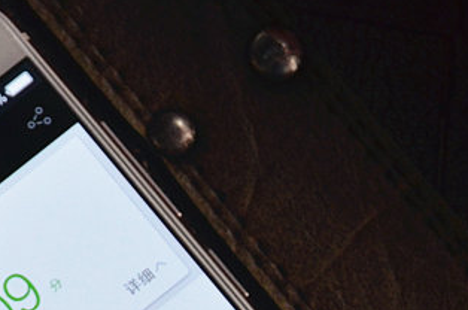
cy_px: 526
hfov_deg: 6.1
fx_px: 4307
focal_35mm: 332
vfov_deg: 4.1
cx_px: -230
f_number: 5.6
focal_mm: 58
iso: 1600
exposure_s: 1/125
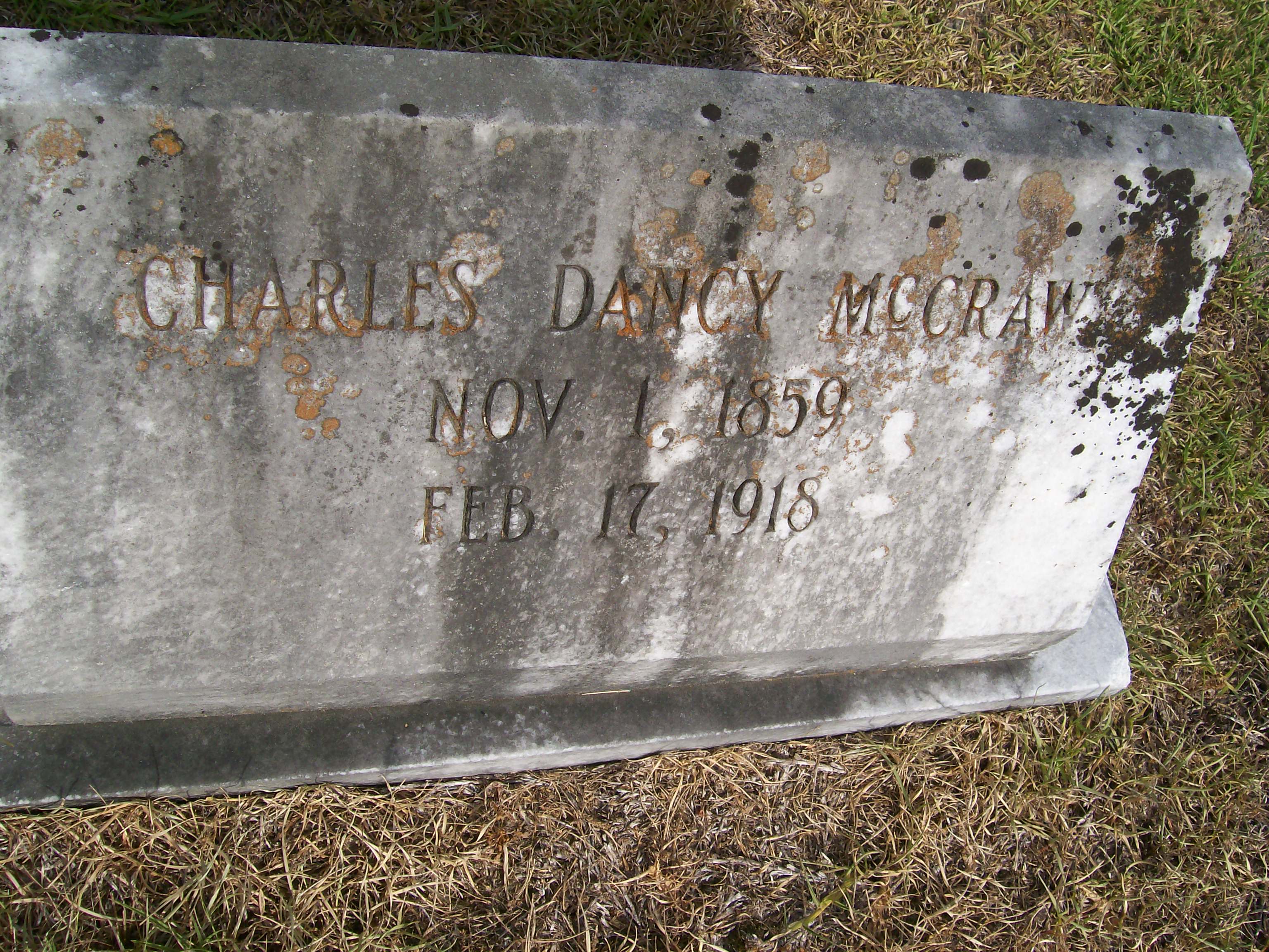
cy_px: 476
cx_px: 634
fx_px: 1320
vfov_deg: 39.7
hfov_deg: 51.4
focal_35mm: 36
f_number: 4.8
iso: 80
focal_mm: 6
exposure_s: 1/561
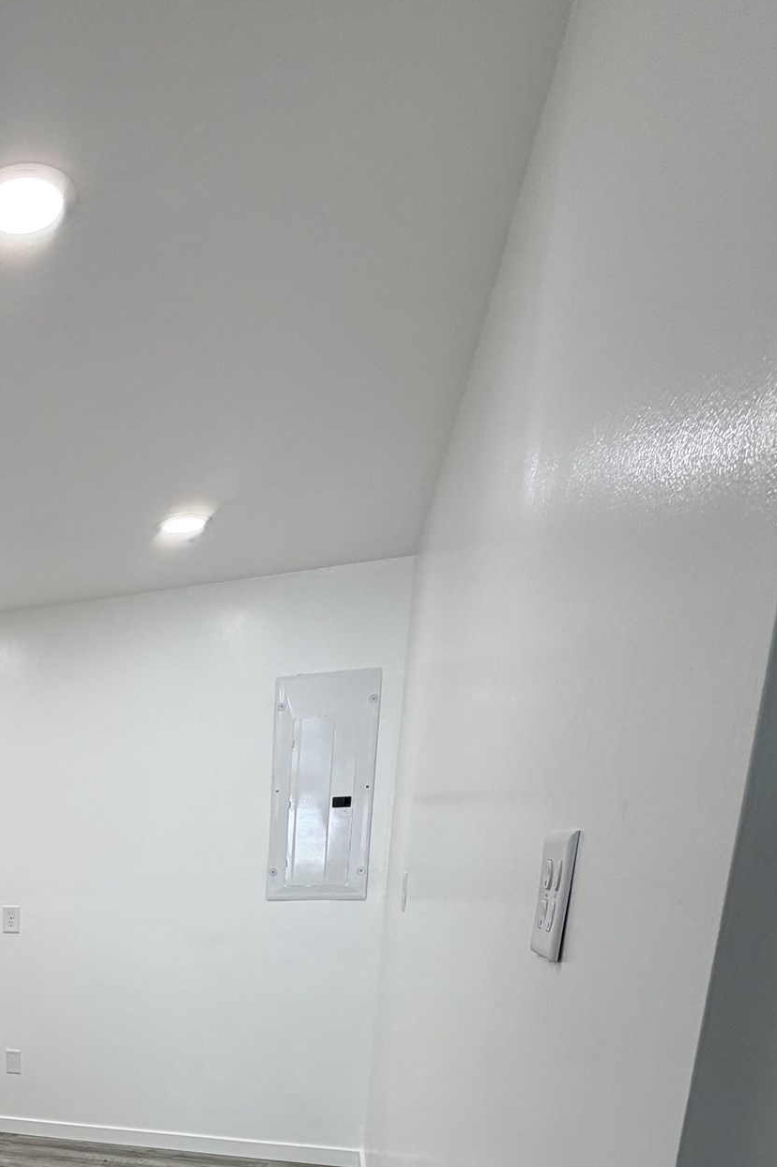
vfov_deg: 57.1
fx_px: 875
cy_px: 1068
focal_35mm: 27
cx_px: -16
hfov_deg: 41.2
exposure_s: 1/120
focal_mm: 2.22
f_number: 2.2
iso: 64
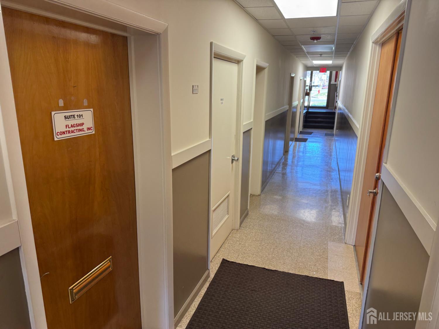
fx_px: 304
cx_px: 220
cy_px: 164
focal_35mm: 24
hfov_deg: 71.6
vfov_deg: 56.8
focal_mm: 6.76
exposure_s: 1/120
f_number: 1.78
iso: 160
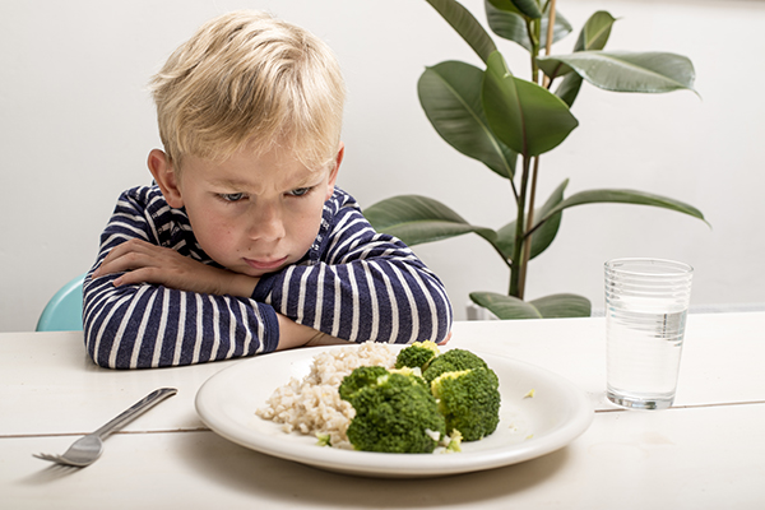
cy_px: 255
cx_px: 382
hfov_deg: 39.6
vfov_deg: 27.0
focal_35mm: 50
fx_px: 1062
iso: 100
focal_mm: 50
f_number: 6.3
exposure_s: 1/160
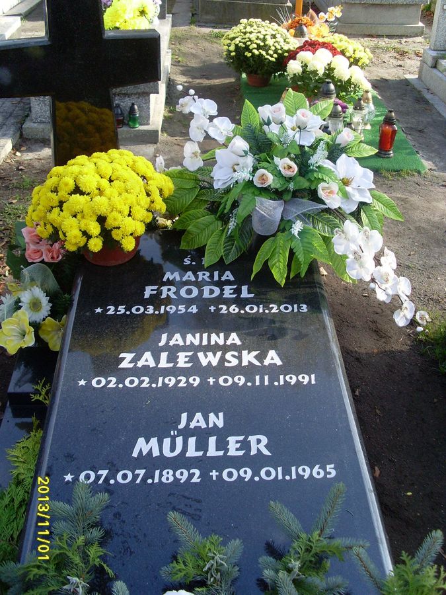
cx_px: 223
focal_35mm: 38
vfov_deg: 49.0
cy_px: 298
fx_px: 653
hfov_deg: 37.7
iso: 80
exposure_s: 1/250
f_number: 3
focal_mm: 6.3
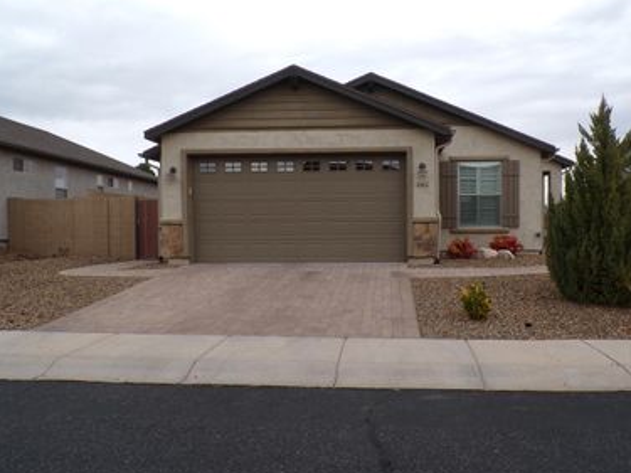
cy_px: 247
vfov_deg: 44.1
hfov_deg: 56.4
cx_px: 379
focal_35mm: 32
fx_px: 583
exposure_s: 1/200
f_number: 4.4
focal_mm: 4.3
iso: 100
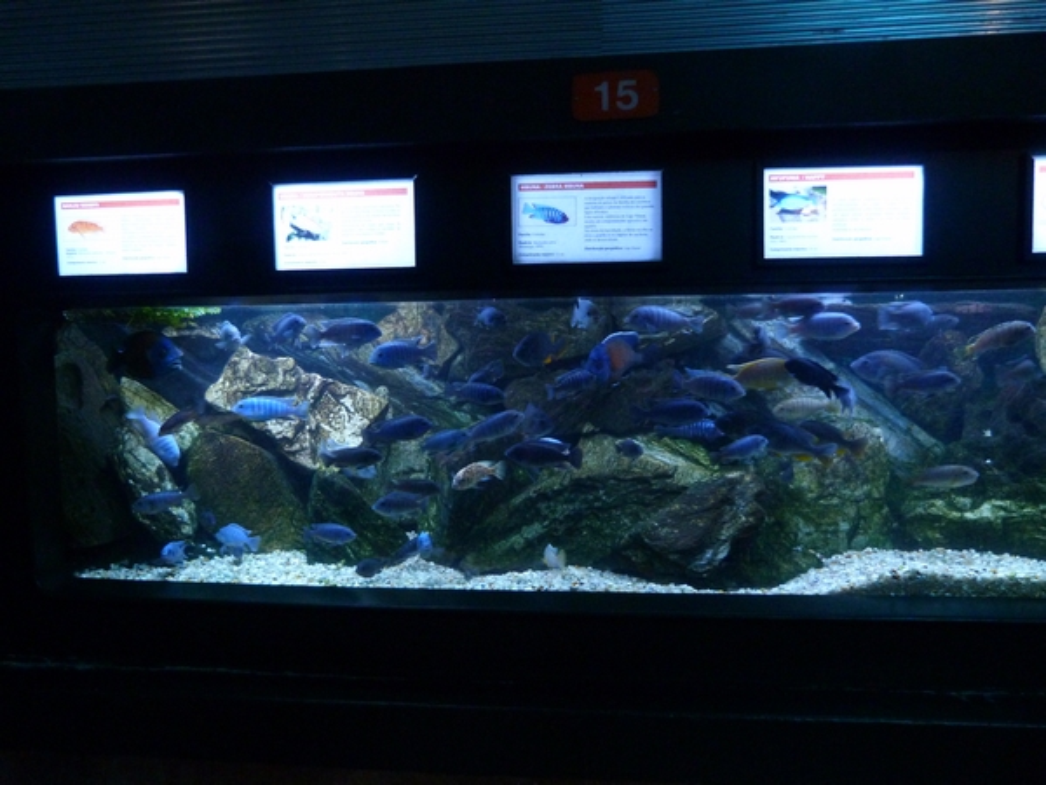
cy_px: 392
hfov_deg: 69.4
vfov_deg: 54.9
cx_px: 523
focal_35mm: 25
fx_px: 755
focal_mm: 4.5
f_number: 2.8
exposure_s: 1/15
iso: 400
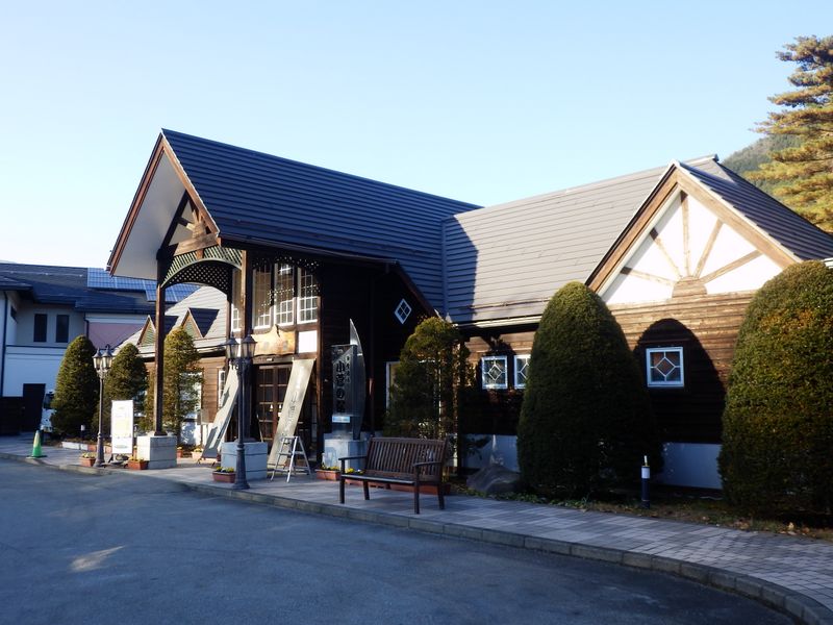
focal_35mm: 37
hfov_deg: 50.1
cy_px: 312
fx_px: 890
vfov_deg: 38.7
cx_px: 416
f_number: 3.9
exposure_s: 1/160
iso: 80
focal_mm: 6.6
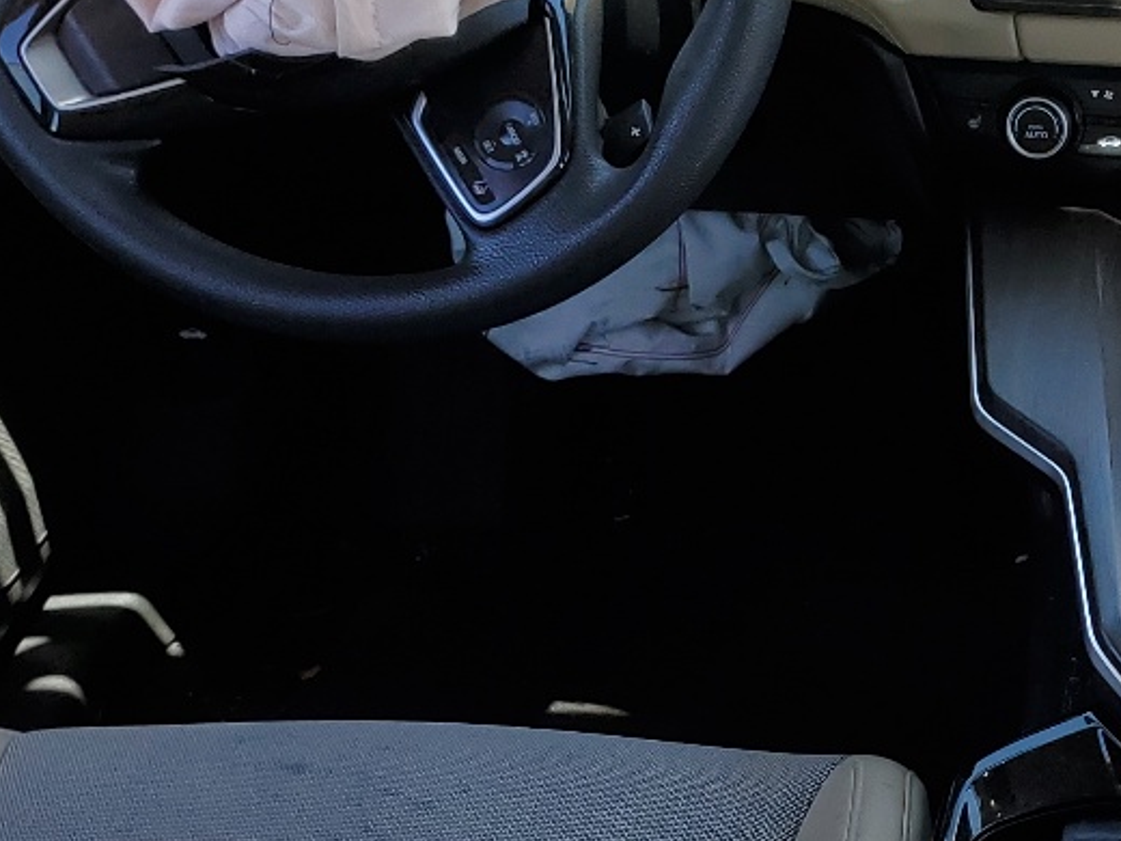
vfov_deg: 18.4
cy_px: 481
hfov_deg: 23.4
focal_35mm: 80
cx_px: 1130
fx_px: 2591
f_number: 1.5
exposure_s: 1/435
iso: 50
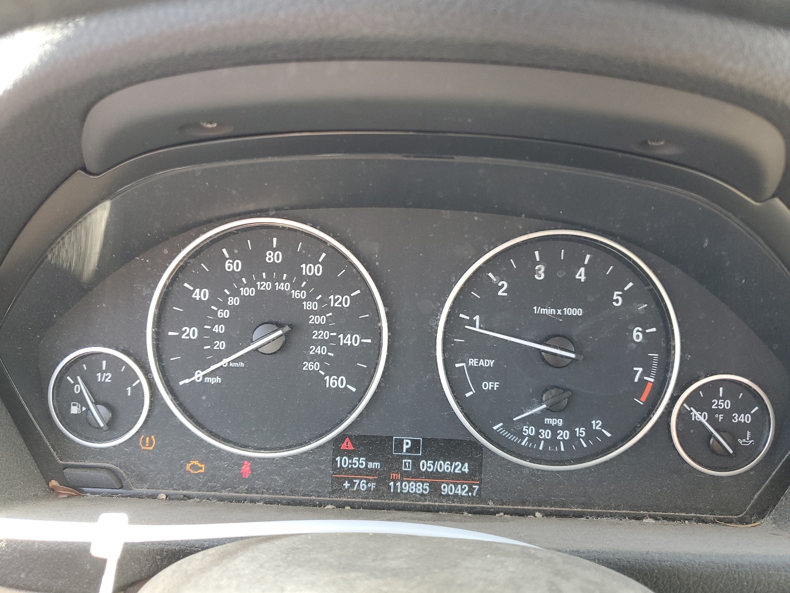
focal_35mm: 26
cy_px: 296
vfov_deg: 53.1
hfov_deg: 67.3
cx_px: 395
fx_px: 593
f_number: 1.5
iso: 93
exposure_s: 1/120
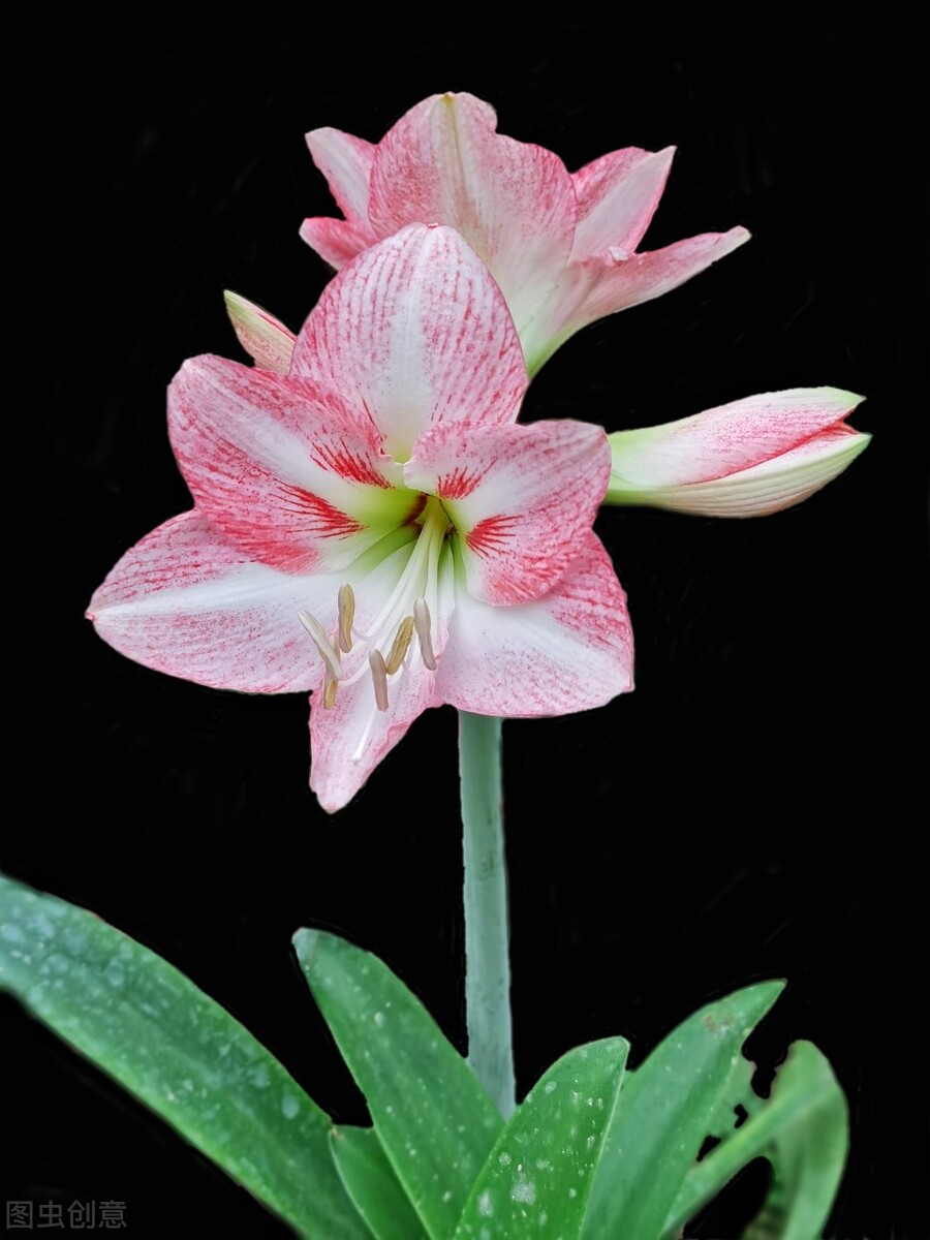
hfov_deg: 27.0
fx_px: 1934
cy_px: 620
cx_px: 465
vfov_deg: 35.5
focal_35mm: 54
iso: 50
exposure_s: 1/390
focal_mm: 5.56
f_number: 2.4
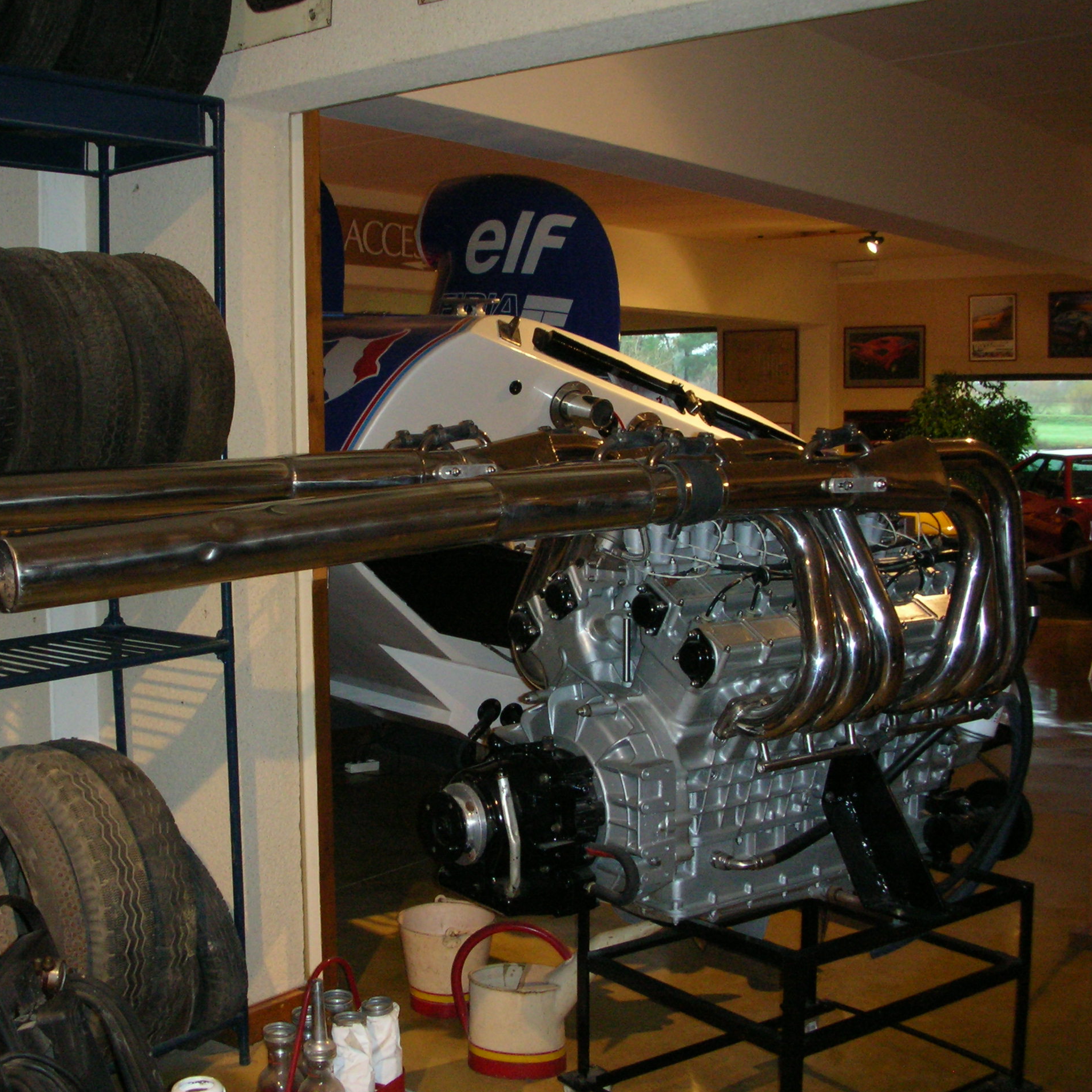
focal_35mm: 42
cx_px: 405
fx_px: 1499
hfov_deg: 39.7
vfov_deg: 40.0
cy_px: 539
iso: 200
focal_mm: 5.8
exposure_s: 1/60.1
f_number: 3
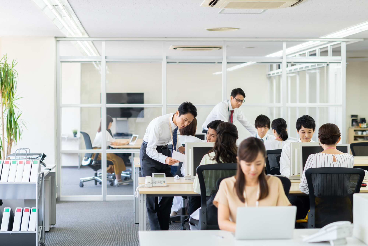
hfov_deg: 23.9
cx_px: 184
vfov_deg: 16.1
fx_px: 869
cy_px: 123
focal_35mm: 85
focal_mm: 85
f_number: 3.5
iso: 500
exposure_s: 1/160
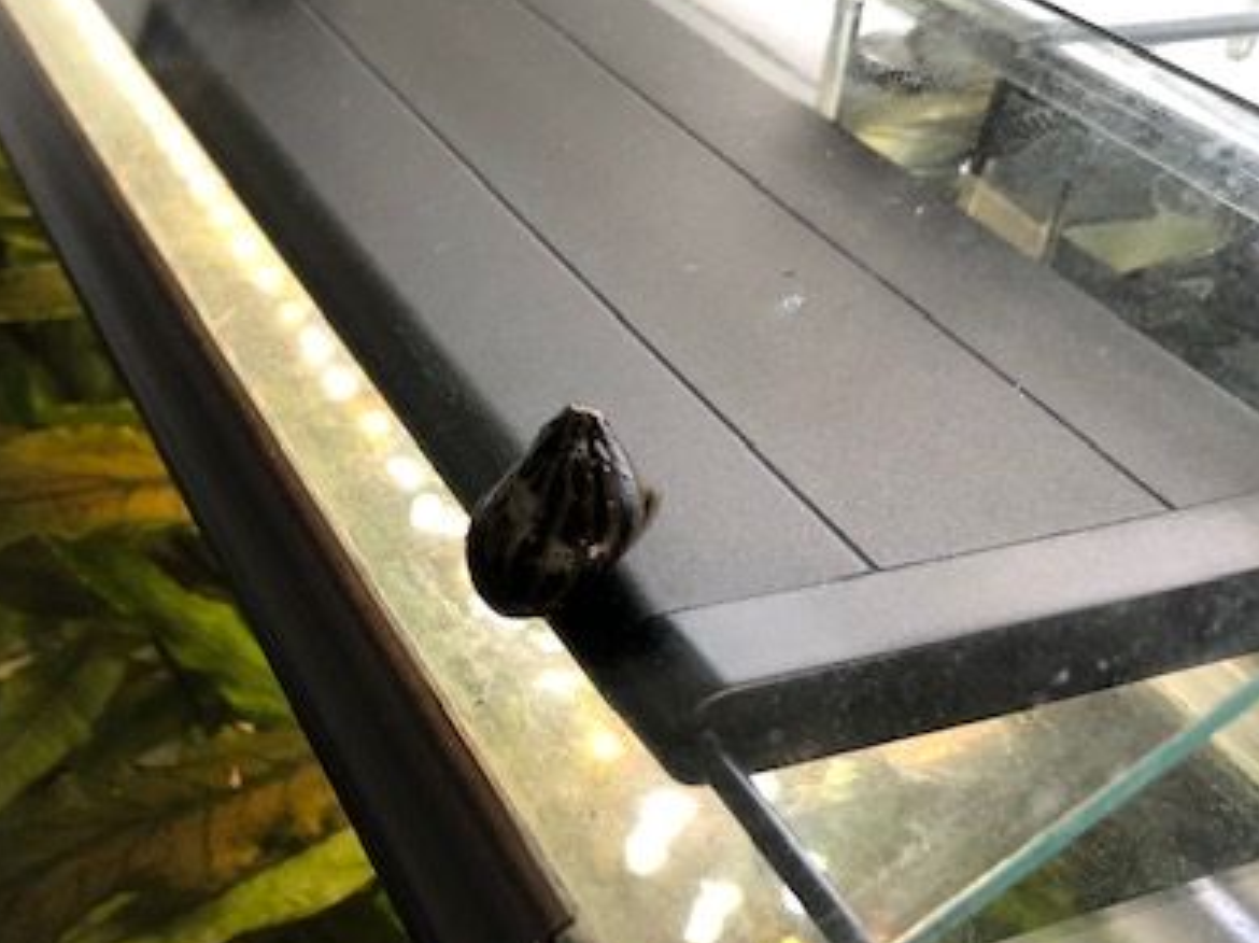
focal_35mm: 46
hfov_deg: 40.6
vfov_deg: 31.4
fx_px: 1672
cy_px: 578
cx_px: 387
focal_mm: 3.99
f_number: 1.8
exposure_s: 1/16
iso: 50
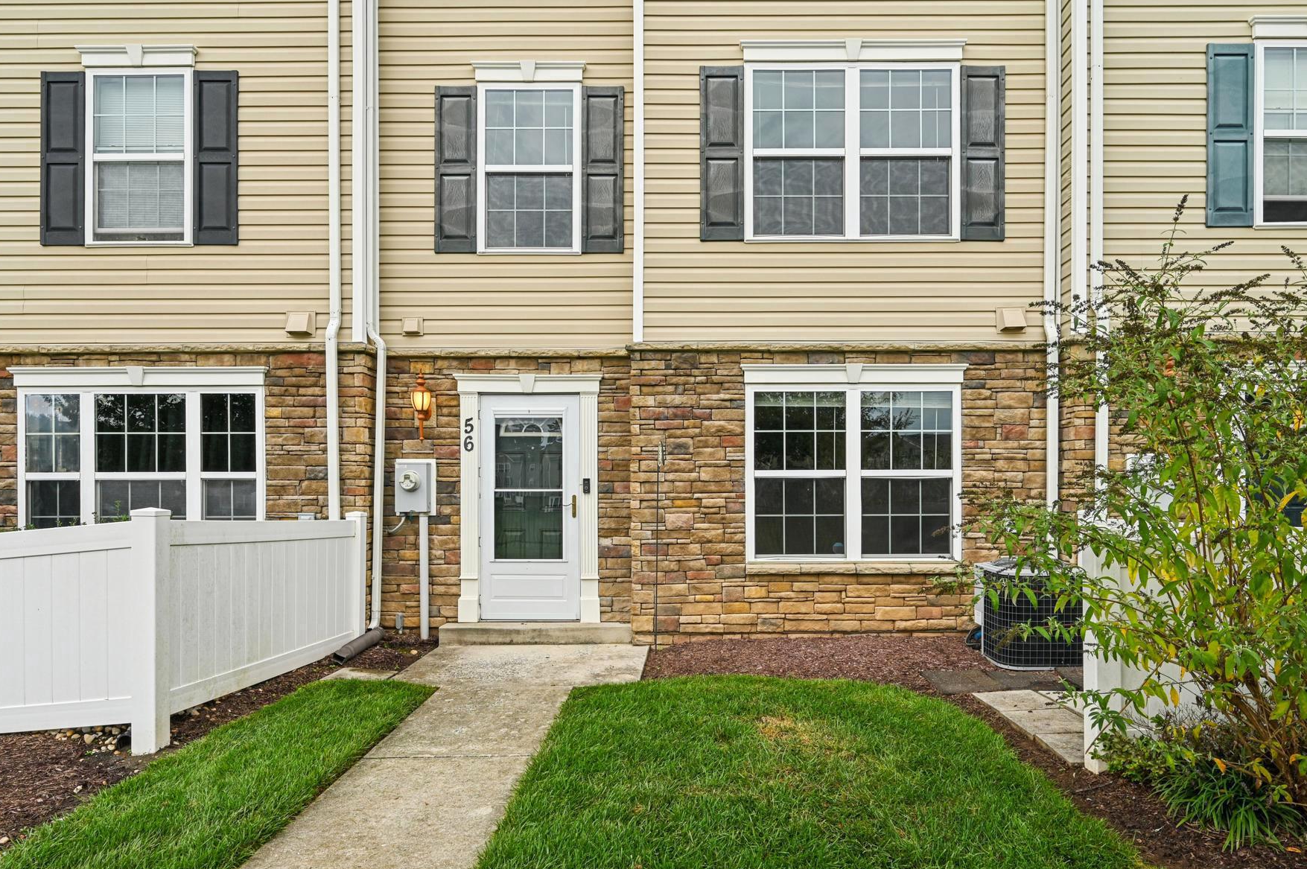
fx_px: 762
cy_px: 494
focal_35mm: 21
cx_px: 681
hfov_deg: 81.2
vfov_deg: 59.2
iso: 100
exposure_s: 1/80
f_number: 8
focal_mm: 18
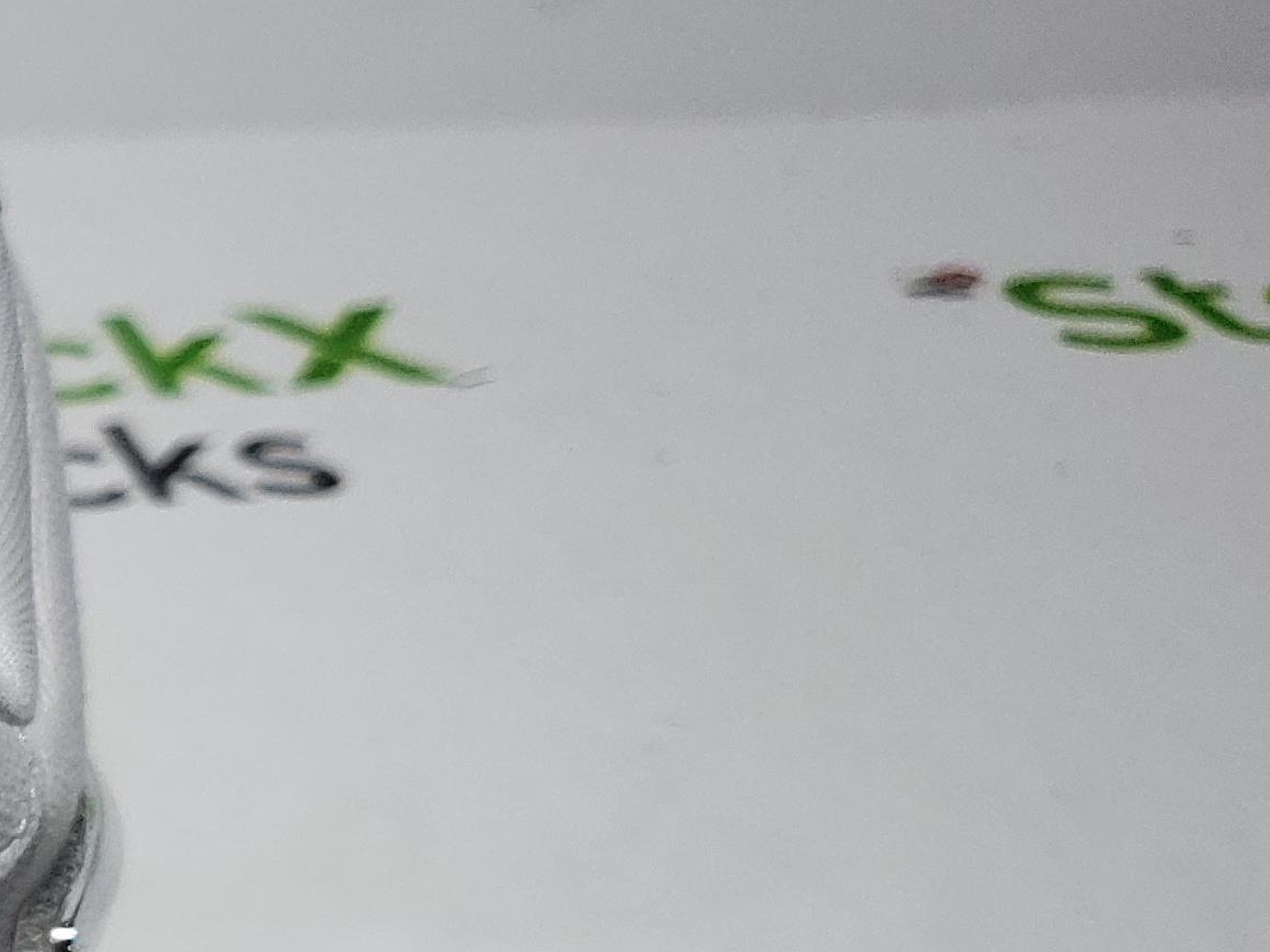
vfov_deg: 15.8
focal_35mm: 91
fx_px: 3339
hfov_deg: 18.2
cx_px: -831
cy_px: 1025
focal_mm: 4.3
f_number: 1.5
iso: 50
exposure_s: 1/591
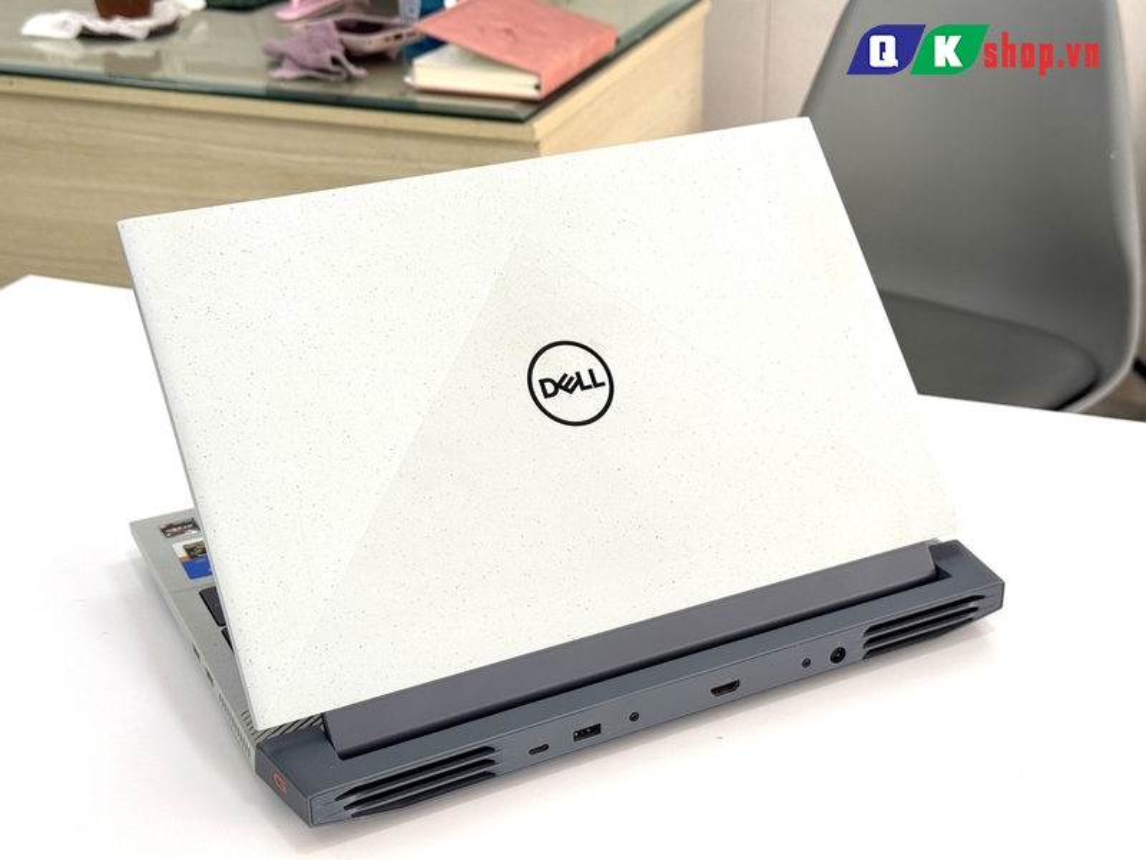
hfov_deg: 39.7
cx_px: 573
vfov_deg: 30.3
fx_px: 1589
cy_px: 430
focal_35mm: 48
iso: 50
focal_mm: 6.76
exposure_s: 1/200
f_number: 1.78
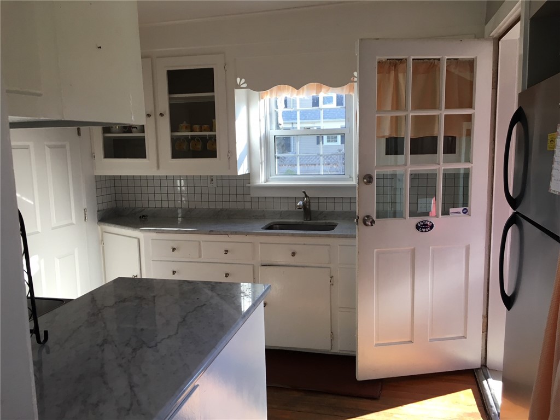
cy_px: 210
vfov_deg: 48.2
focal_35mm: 29
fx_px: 469
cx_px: 280
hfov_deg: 61.7
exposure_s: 1/40
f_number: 2.2
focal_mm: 4.15
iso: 25
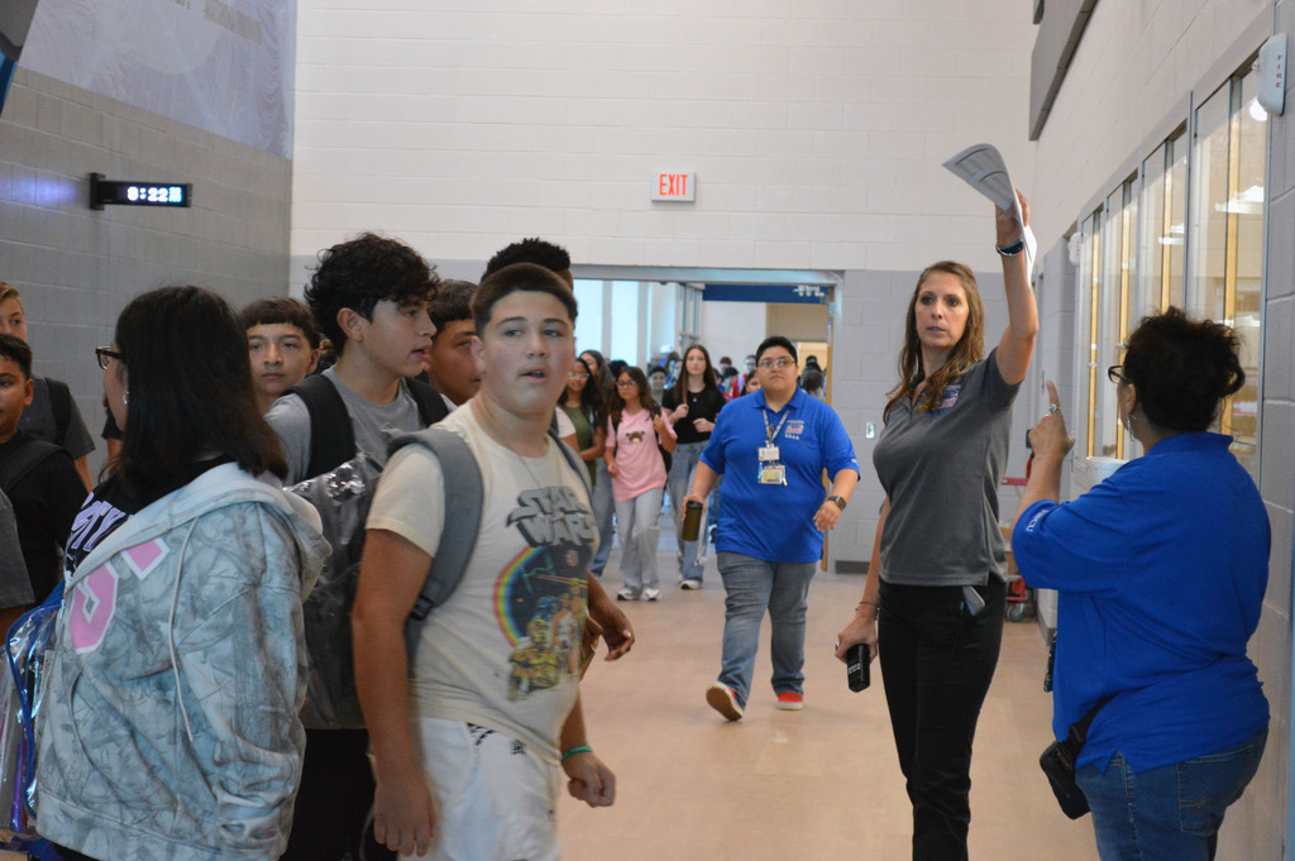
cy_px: 430
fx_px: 2965
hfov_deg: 24.6
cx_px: 648
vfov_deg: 16.5
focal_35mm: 82
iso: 3200
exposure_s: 1/160
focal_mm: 55
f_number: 5.6
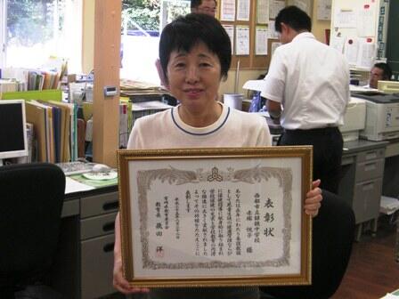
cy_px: 150
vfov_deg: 36.8
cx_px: 200
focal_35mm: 39
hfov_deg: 47.9
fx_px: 450
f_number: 2.9
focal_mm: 6.5
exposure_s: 1/45
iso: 50
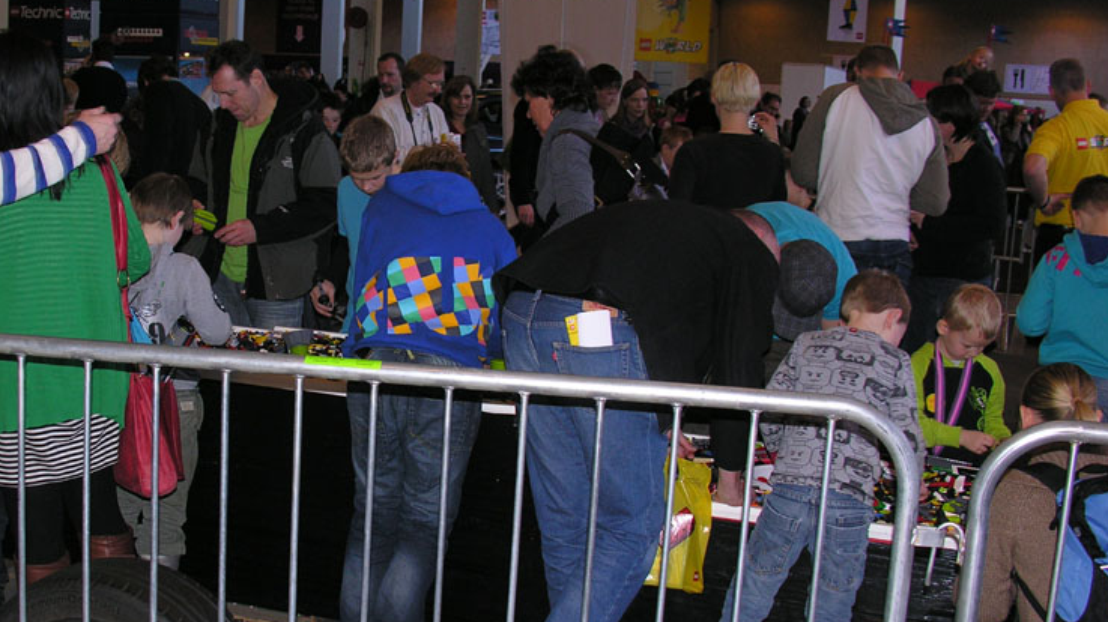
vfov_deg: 22.6
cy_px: 374
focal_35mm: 53
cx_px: 346
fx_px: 1557
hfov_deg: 38.6
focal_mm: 8.9
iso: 80
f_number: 2.8
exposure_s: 1/60.1
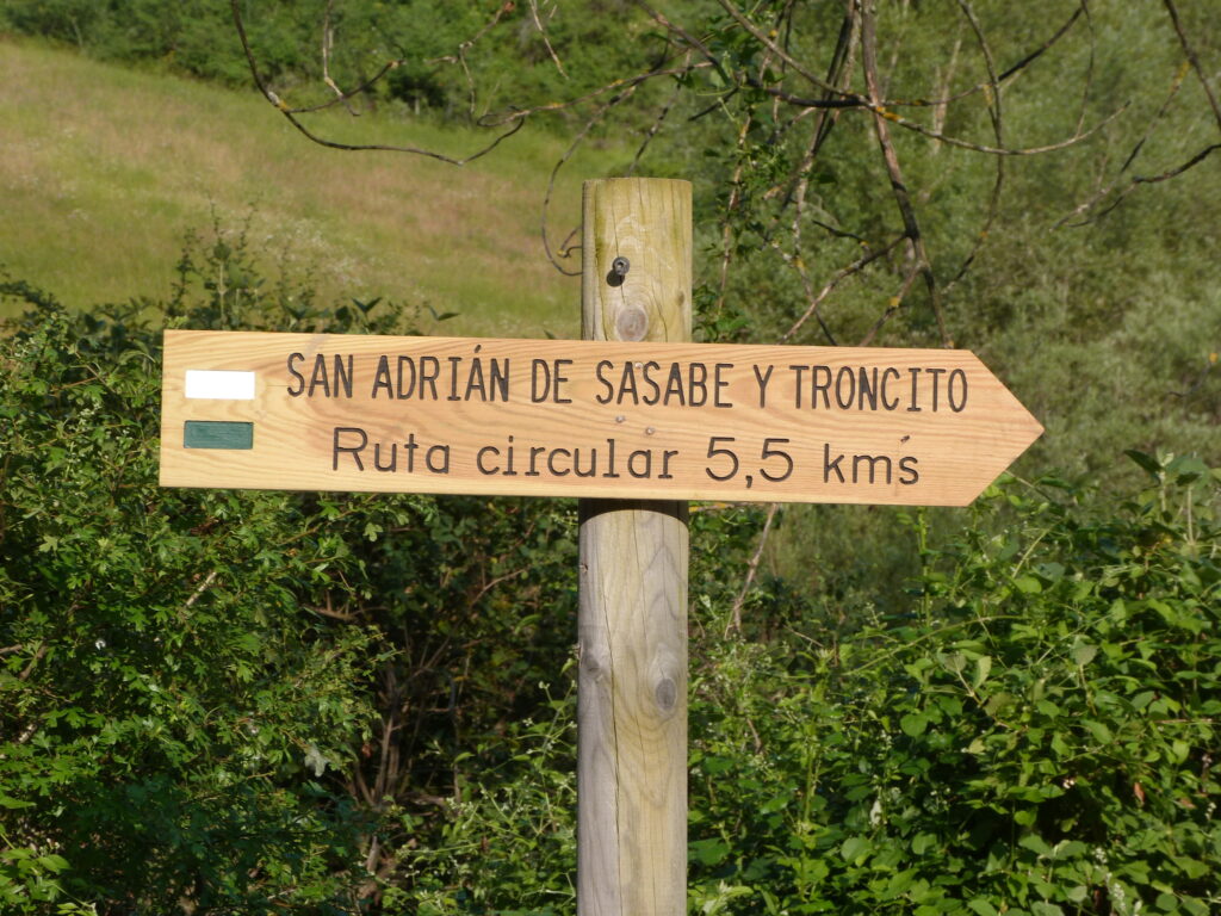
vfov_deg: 13.6
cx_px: 610
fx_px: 3845
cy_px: 458
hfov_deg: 18.0
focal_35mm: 109
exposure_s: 1/250
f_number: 4.5
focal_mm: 19.7
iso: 80
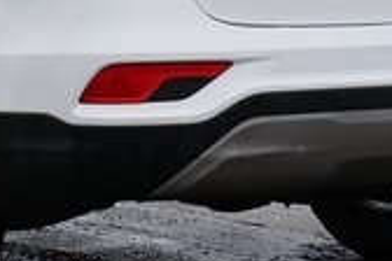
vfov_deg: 4.6
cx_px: -28
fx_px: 3245
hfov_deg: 6.9
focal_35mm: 298
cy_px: -122
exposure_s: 1/100
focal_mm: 78
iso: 100
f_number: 9
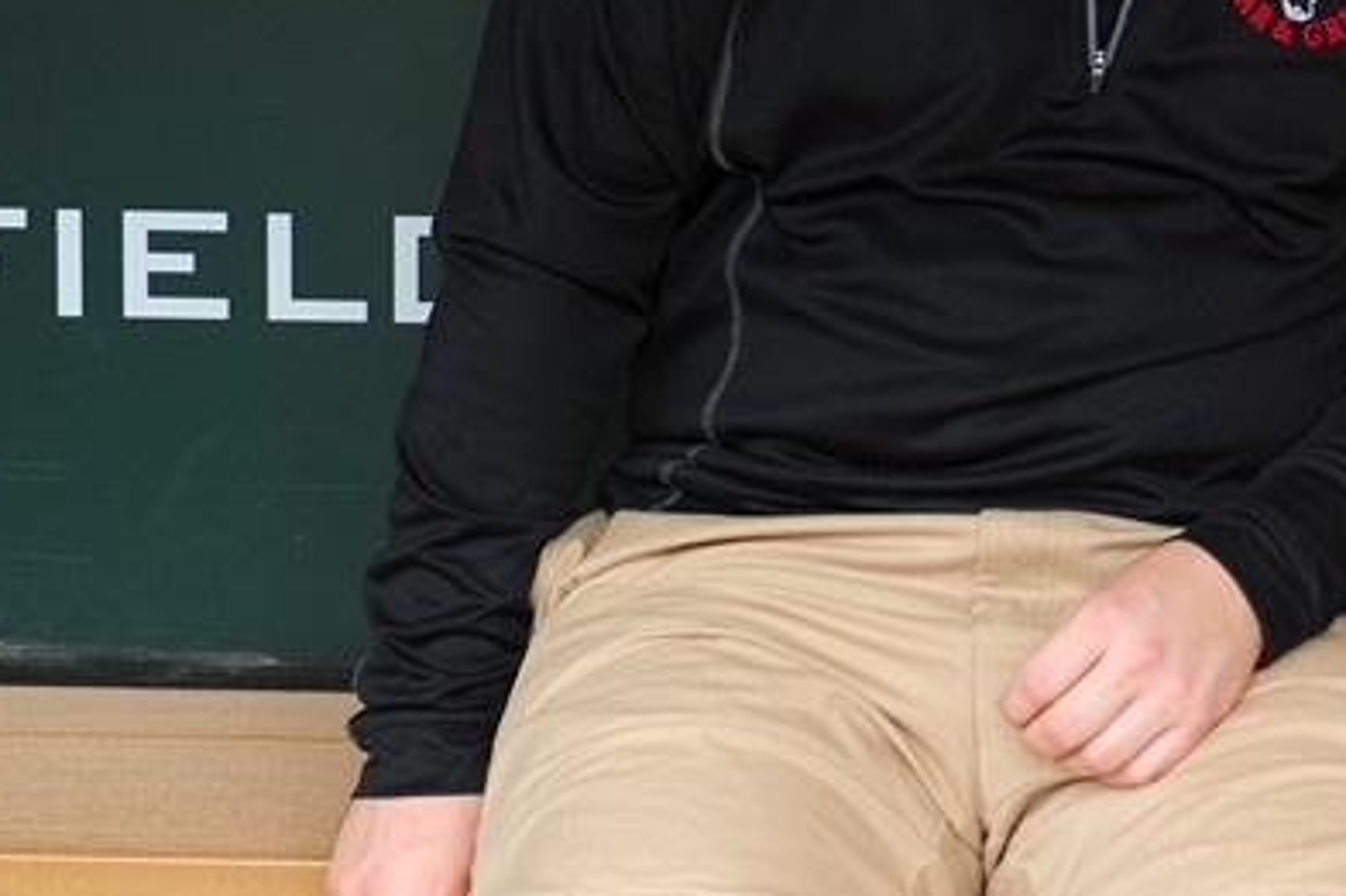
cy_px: -53
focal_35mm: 148
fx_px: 5531
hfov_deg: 13.6
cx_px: 1452
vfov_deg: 9.2
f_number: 4
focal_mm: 58
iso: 200
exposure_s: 1/160
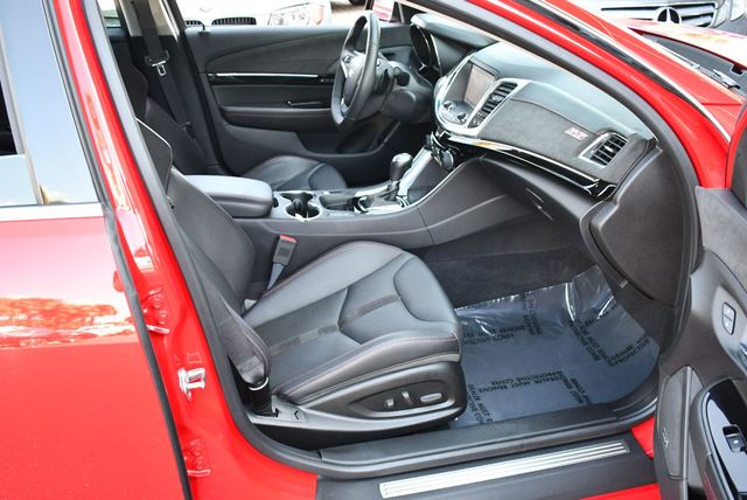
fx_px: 748
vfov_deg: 36.9
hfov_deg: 53.1
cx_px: 374
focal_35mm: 36
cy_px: 250
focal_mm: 18
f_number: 3.5
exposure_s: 1/160
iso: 800
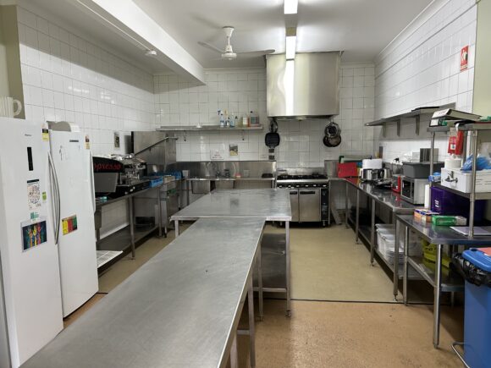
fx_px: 369
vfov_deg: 53.1
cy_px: 184
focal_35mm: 26
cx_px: 246
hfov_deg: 67.3
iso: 125
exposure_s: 1/50
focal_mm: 5.7
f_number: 1.5
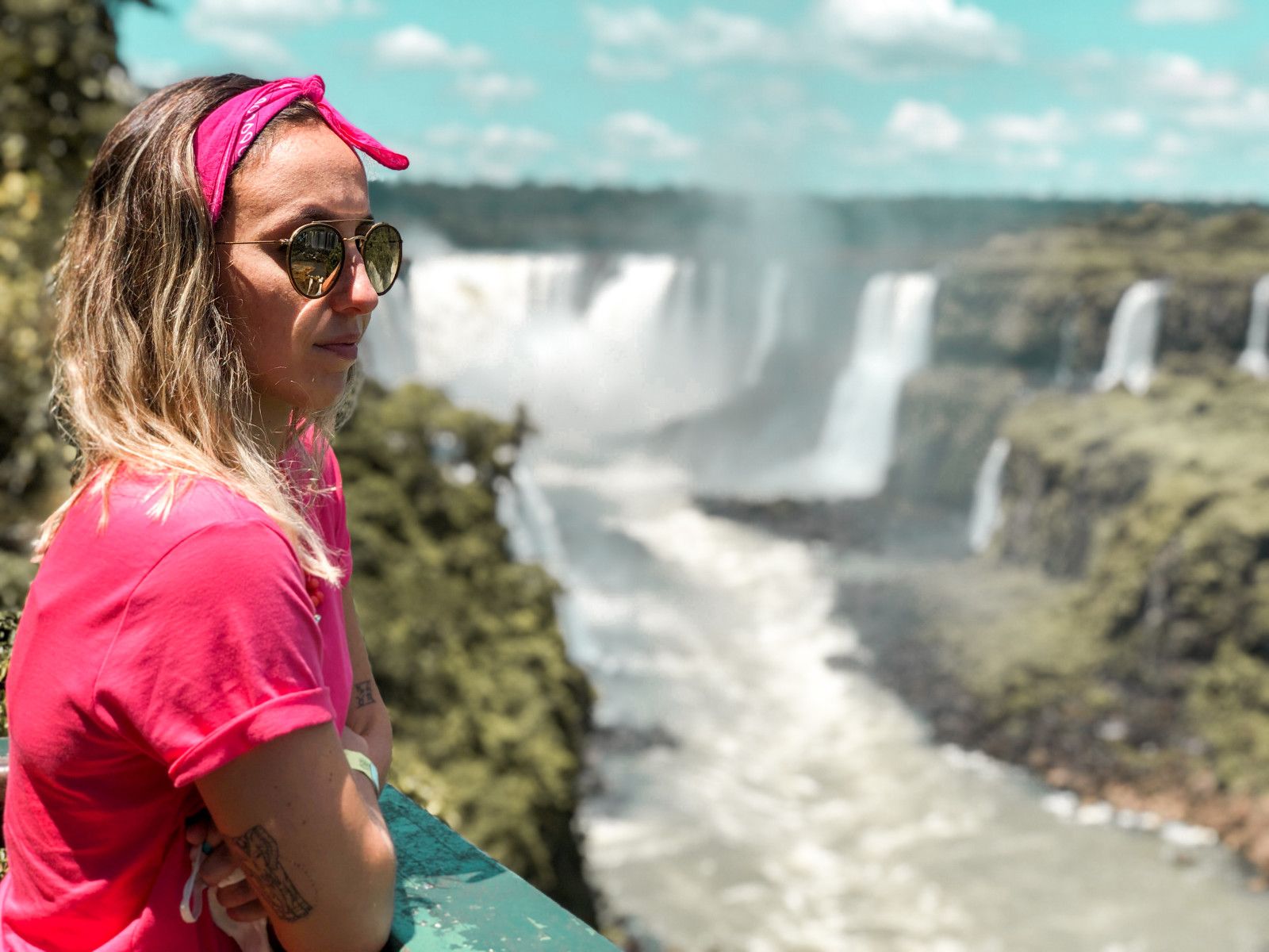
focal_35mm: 52
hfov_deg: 36.8
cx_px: 634
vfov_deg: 28.0
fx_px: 1906
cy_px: 476
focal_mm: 6
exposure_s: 1/900
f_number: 2.4
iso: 16
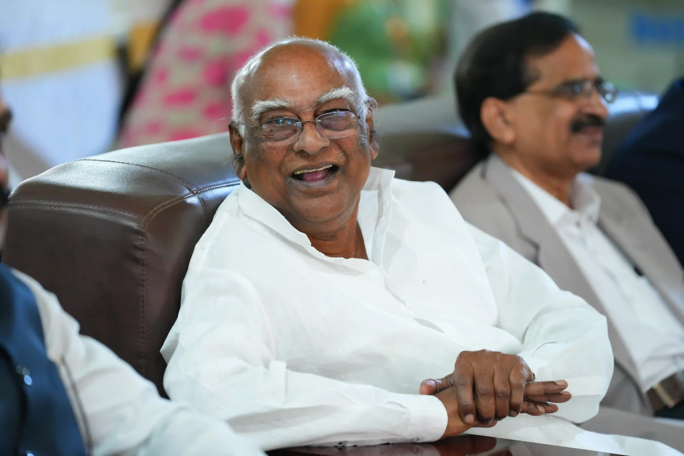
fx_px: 3629
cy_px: 228
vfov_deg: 7.2
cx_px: 342
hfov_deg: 10.8
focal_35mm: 191
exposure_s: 1/160
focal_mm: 191
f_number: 2.8
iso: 1600
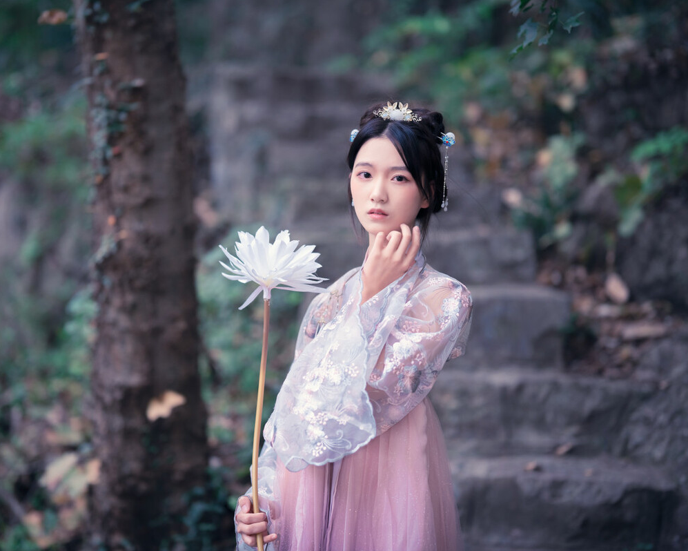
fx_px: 1955
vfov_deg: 16.0
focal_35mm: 96
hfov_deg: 20.0
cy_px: 276
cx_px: 333
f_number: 1.4
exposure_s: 1/60
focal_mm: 85
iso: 250
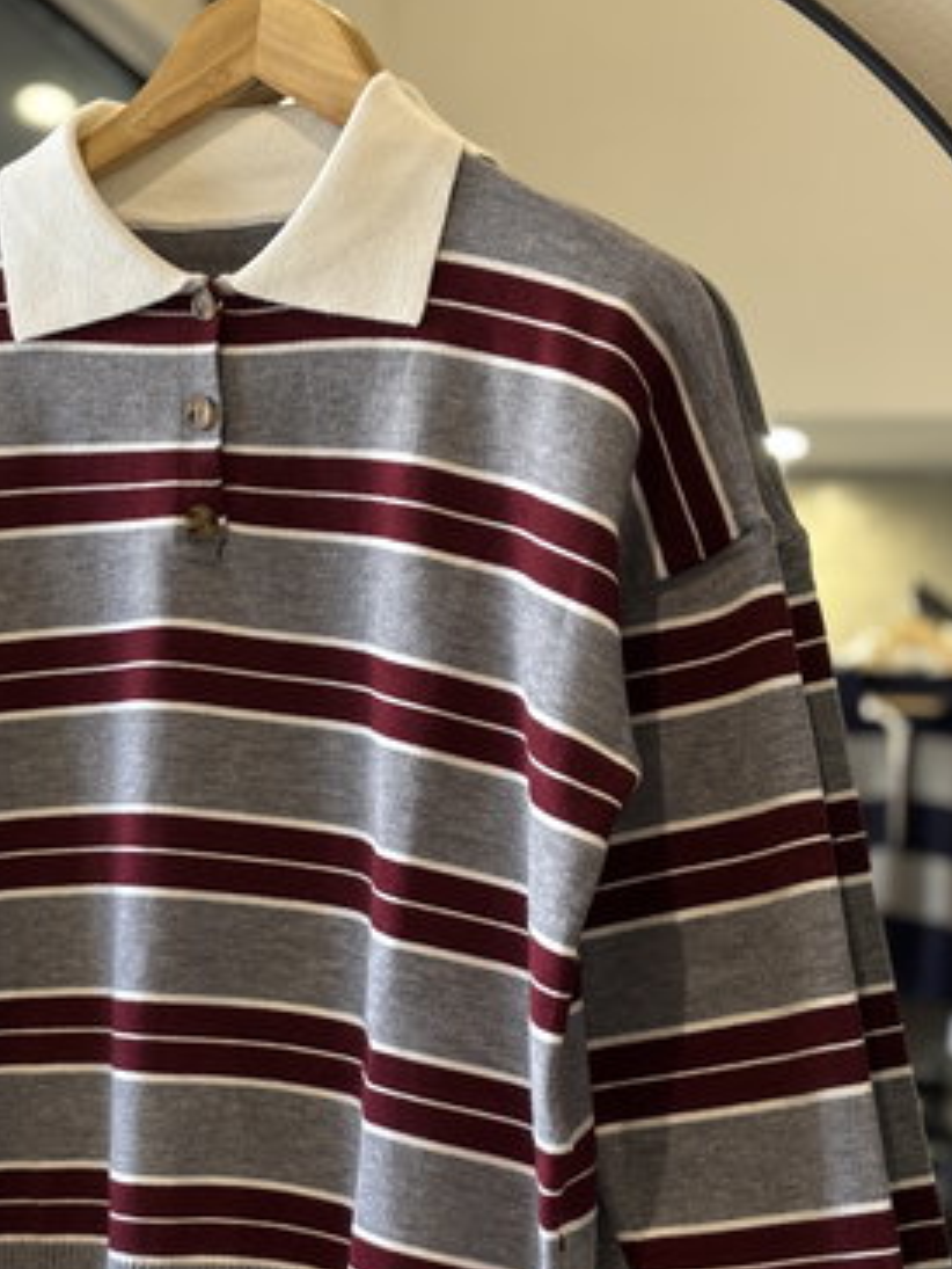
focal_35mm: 76
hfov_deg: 19.3
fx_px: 2785
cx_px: 288
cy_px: 801
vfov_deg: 25.6
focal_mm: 5.96
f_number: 1.6
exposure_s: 1/50
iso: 80
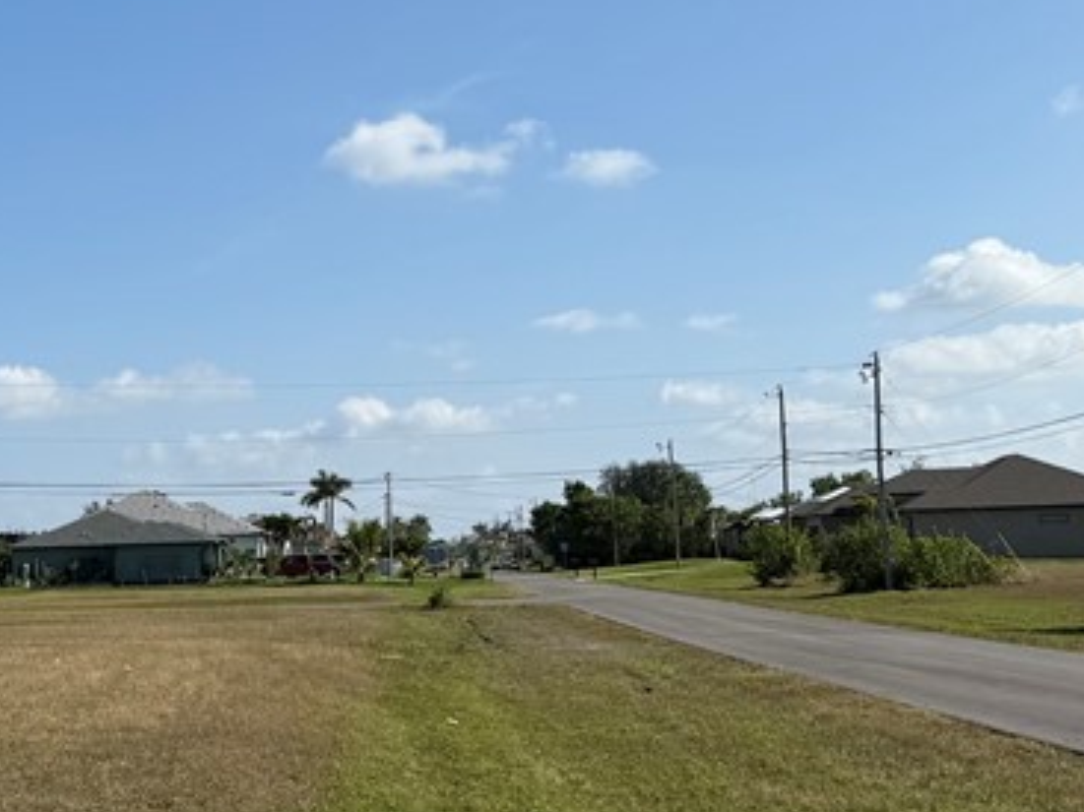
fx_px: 2097
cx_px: 121
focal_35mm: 67
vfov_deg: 21.9
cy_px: 520
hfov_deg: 28.0
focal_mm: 6.76
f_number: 1.78
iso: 80
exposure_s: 1/6711
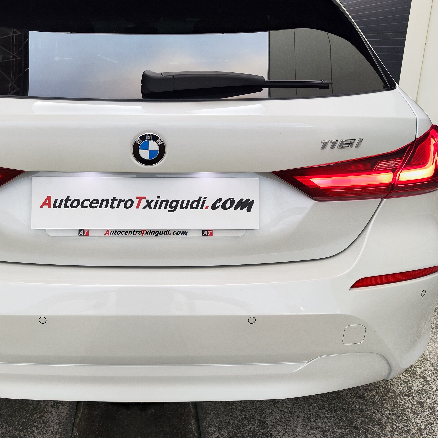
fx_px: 472
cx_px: 141
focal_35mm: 33
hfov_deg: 48.8
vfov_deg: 49.6
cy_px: 185
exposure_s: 1/100
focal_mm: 7.01
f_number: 1.69
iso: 164
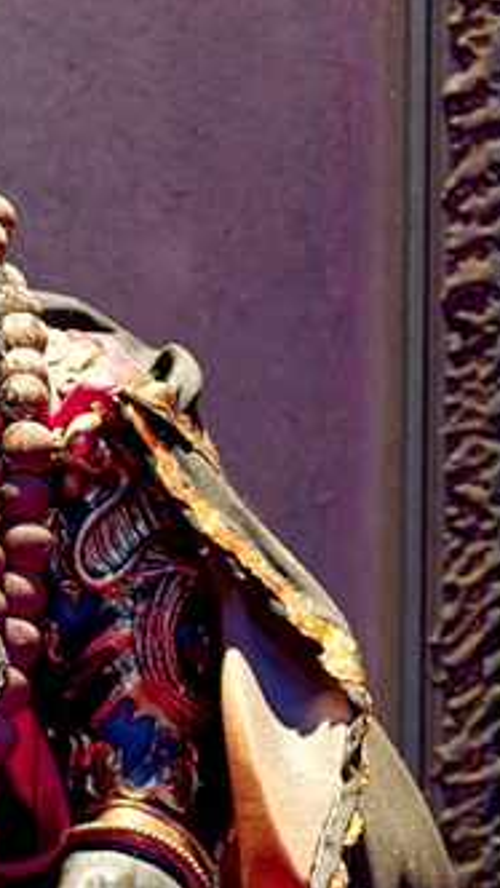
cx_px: -209
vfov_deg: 9.0
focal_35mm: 236
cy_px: 990
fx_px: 5557
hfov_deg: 5.1
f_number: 4
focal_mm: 25
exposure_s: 1/50
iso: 3200
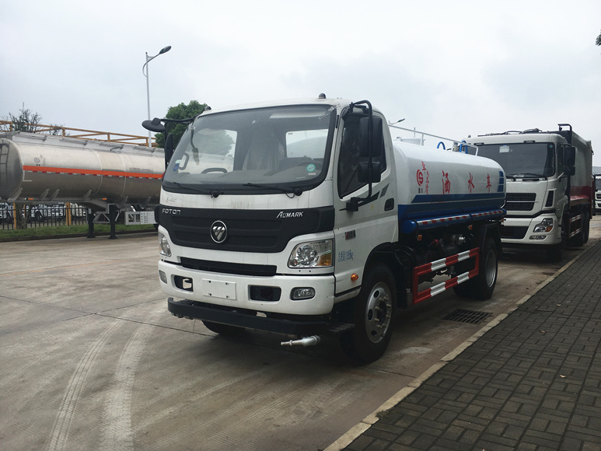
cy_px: 228
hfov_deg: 59.9
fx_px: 521
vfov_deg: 46.8
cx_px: 309
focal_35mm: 30
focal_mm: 4.15
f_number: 2.2
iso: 25
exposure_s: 1/1261
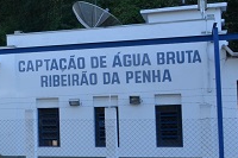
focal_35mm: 54
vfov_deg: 25.0
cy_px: 94
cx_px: 30
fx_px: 357
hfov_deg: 35.0
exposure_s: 1/160
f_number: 6.3
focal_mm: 18
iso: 200
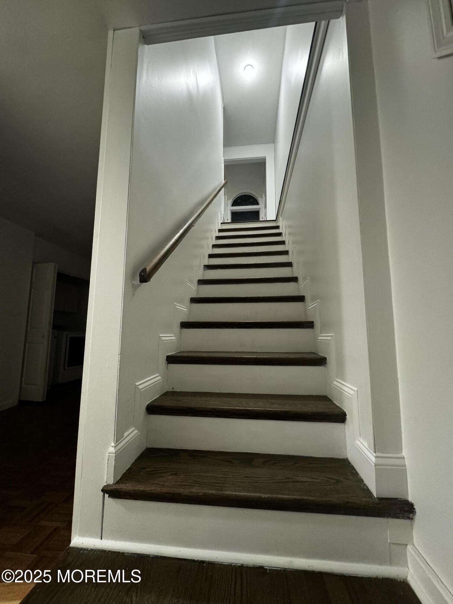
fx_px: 244
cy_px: 302
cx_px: 226
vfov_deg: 102.1
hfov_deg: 85.7
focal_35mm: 14
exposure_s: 1/60
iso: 1000
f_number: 2.2
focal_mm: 2.22
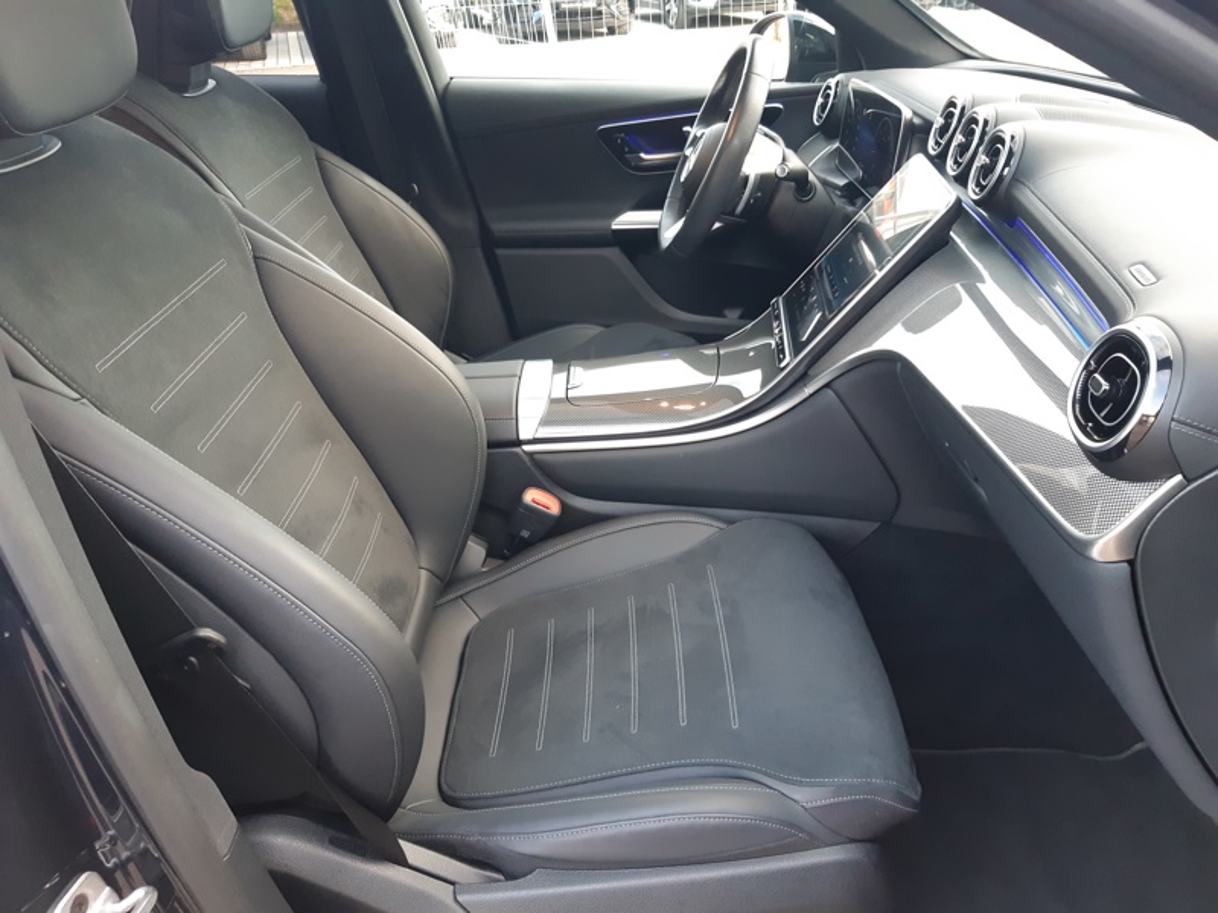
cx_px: 609
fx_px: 915
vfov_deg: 53.1
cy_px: 456
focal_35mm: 26
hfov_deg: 67.3
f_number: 1.7
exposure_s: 1/50
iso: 200
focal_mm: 3.92
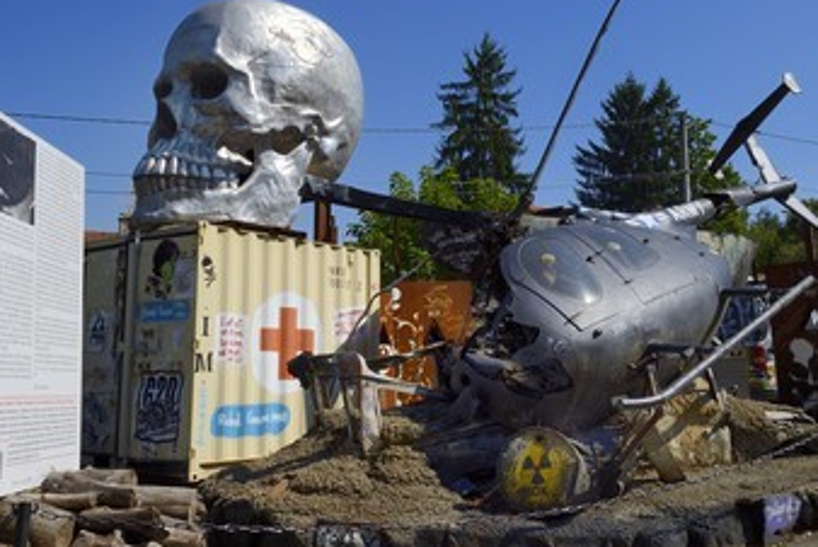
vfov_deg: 36.9
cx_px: 407
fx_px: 819
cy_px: 235
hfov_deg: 53.1
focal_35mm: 36
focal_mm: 29
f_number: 22
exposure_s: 1/160
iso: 200
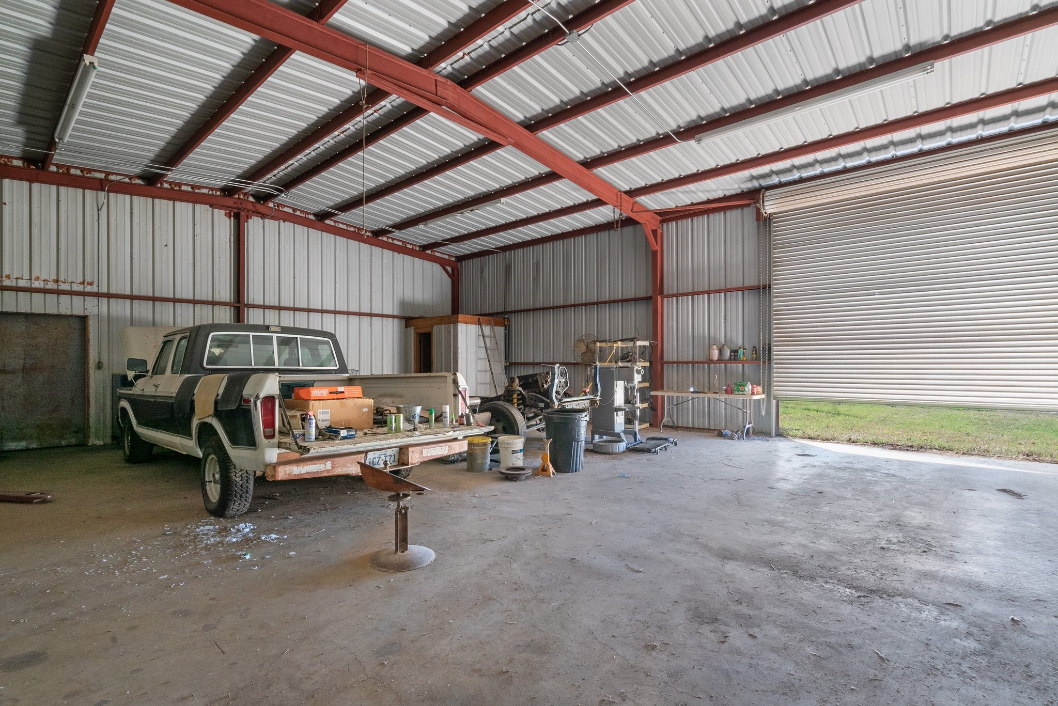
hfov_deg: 96.7
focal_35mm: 16
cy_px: 353
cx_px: 529
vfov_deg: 73.8
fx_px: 470
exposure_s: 1/5
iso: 1600
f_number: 11
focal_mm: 16
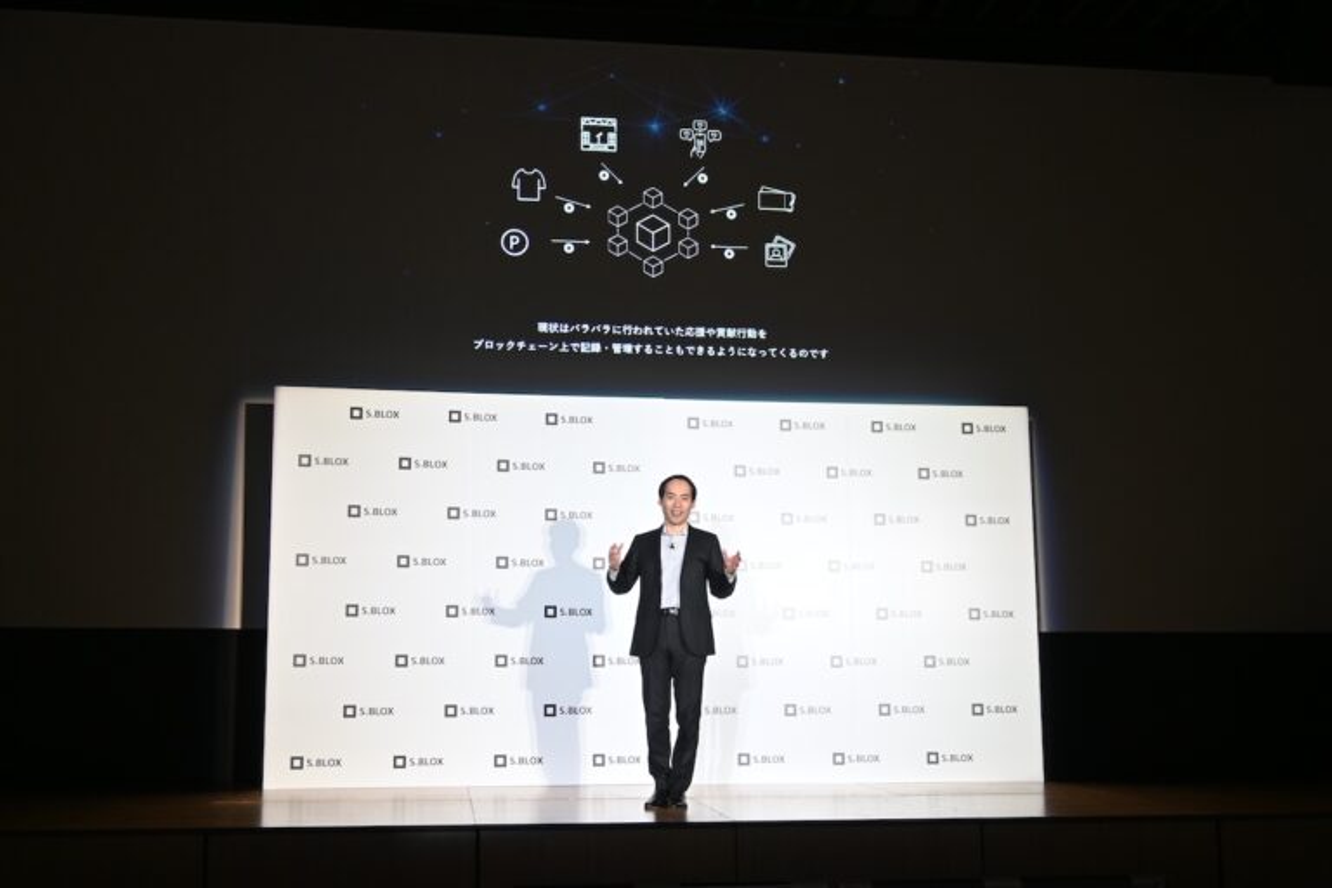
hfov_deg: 60.7
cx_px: 666
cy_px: 444
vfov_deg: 42.6
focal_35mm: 31
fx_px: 1138
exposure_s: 1/30
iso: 360
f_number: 3.8
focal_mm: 20.5
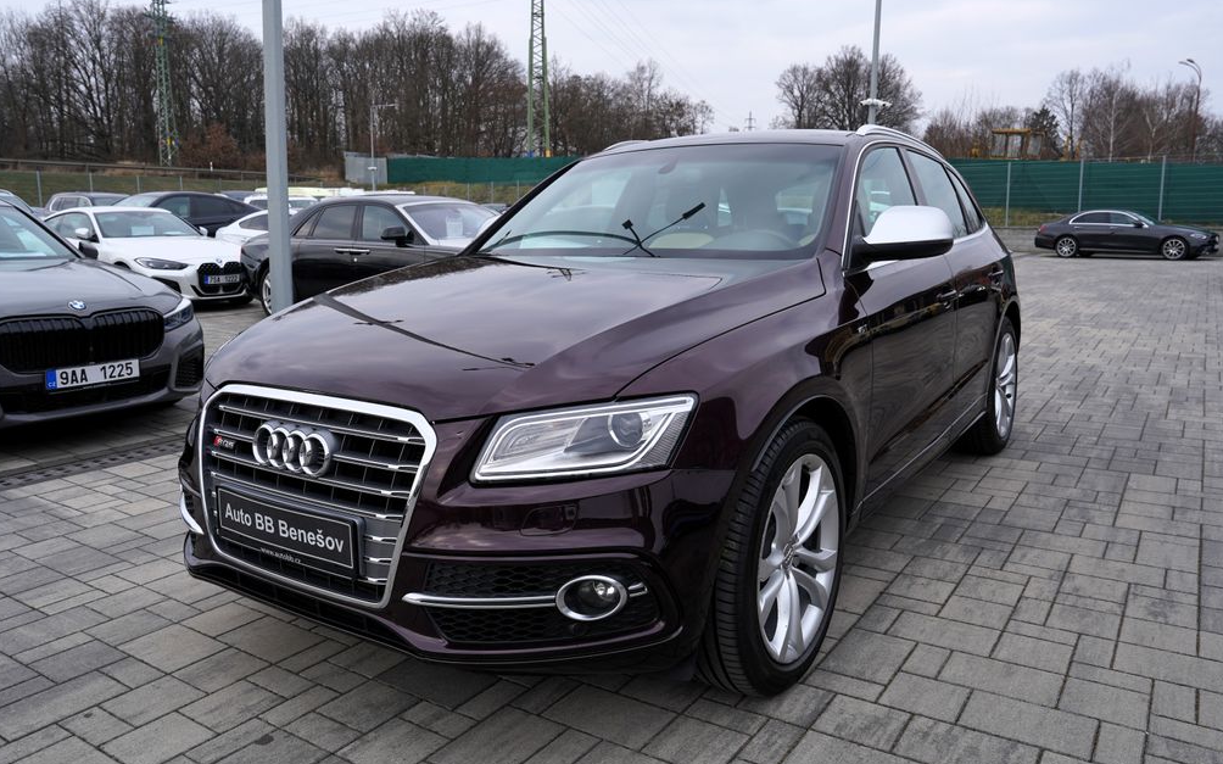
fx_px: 866
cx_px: 612
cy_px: 369
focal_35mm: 26
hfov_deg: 70.4
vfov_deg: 47.6
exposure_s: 1/250
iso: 100
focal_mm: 25
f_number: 8
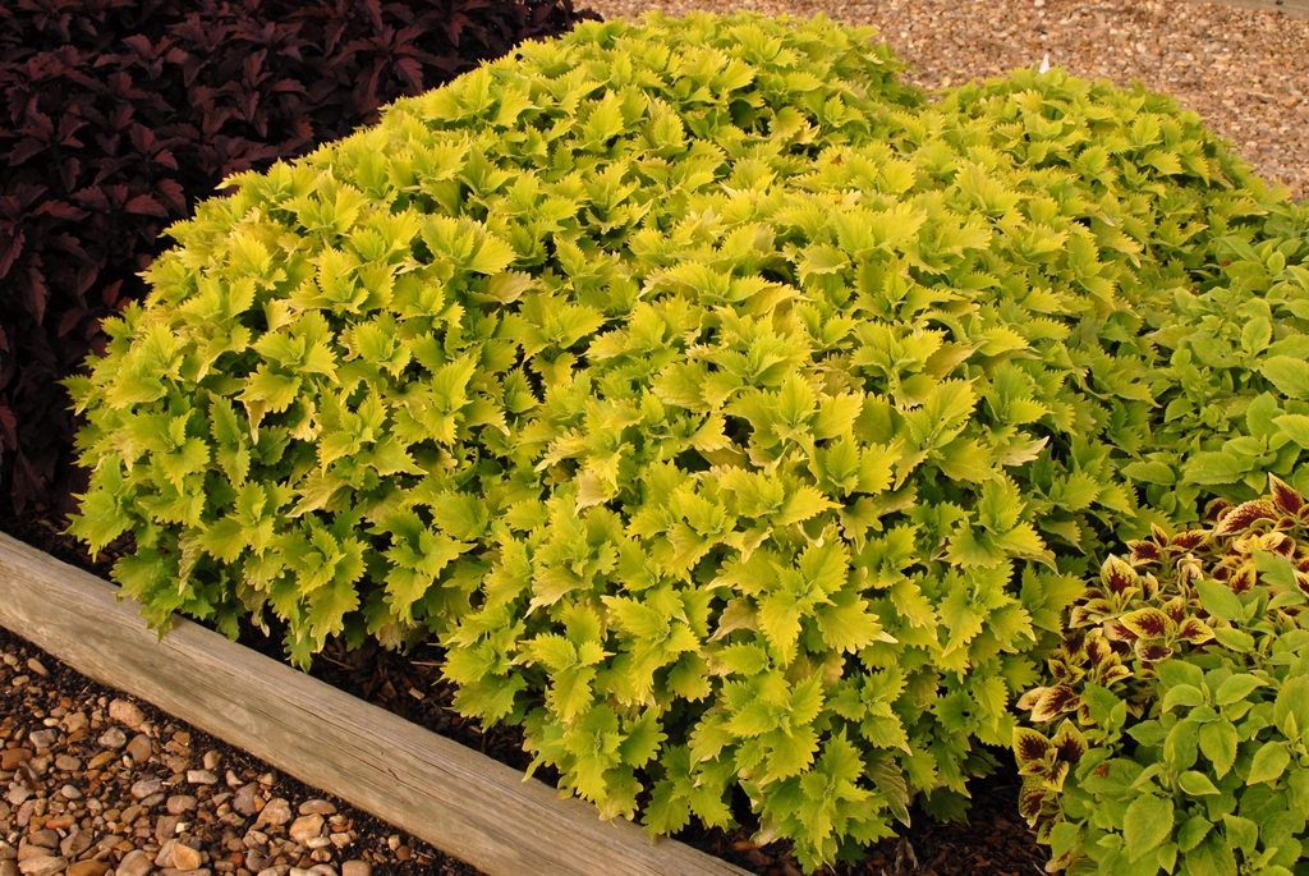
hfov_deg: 46.4
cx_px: 654
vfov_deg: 32.0
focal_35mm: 42
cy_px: 438
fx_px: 1529
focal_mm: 28
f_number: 8
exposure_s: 1/250
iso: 400
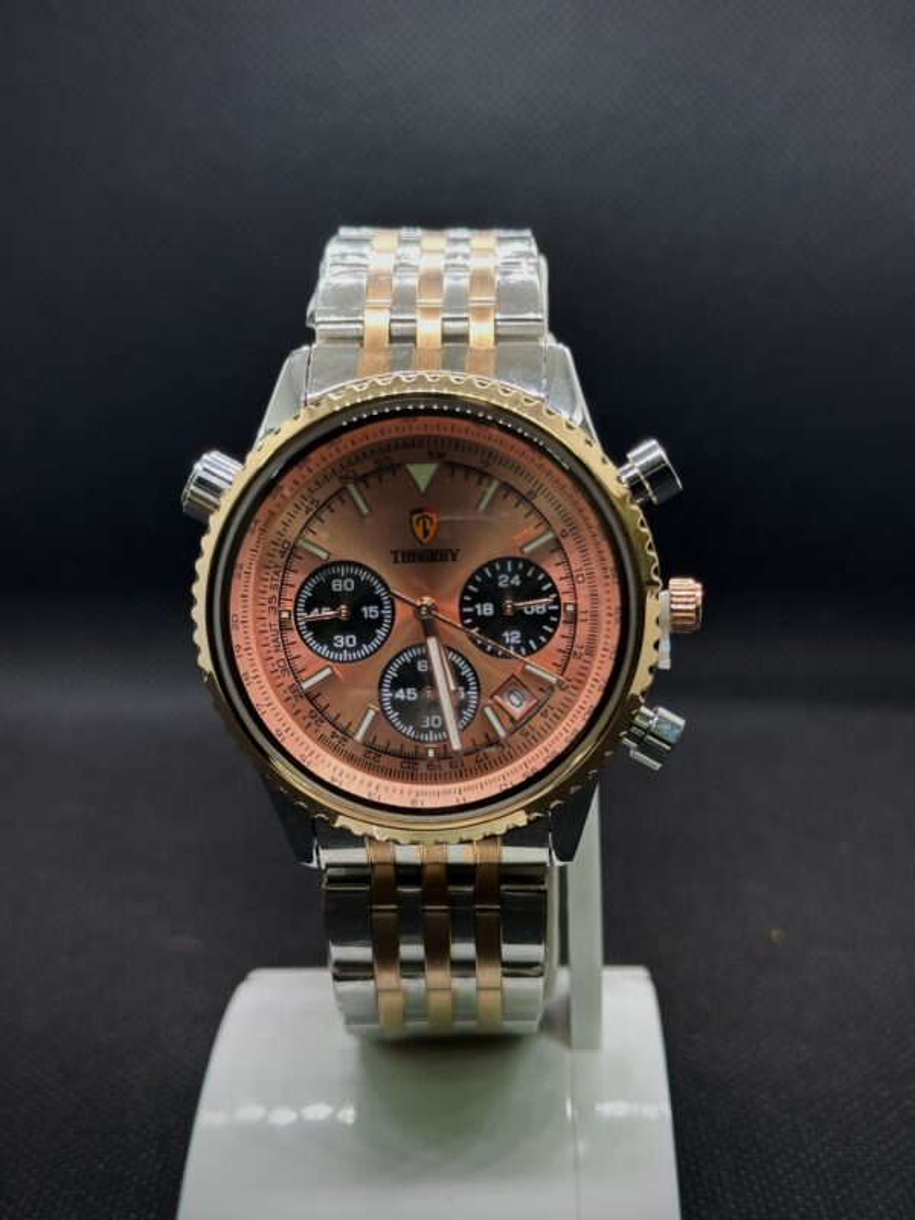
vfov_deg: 39.7
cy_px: 610
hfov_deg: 30.3
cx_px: 458
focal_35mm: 48
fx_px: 1692
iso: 50
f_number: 1.78
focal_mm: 6.86
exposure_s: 1/51
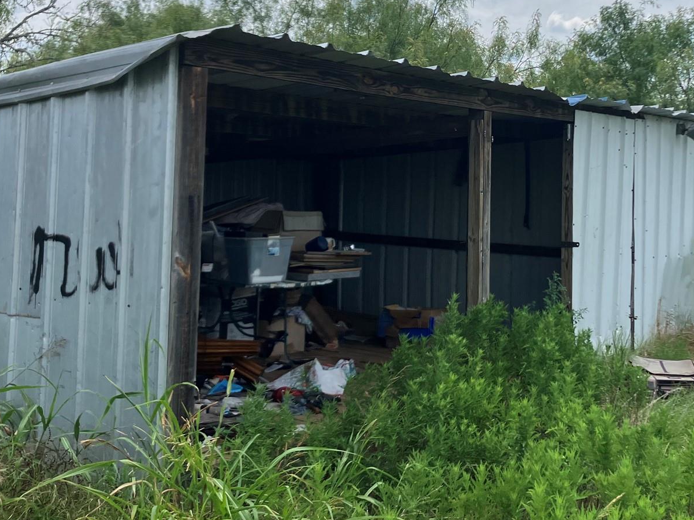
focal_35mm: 48
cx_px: 440
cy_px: 153
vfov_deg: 29.9
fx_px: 962
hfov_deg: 39.4
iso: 32
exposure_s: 1/2558
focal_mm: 3.99
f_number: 1.8
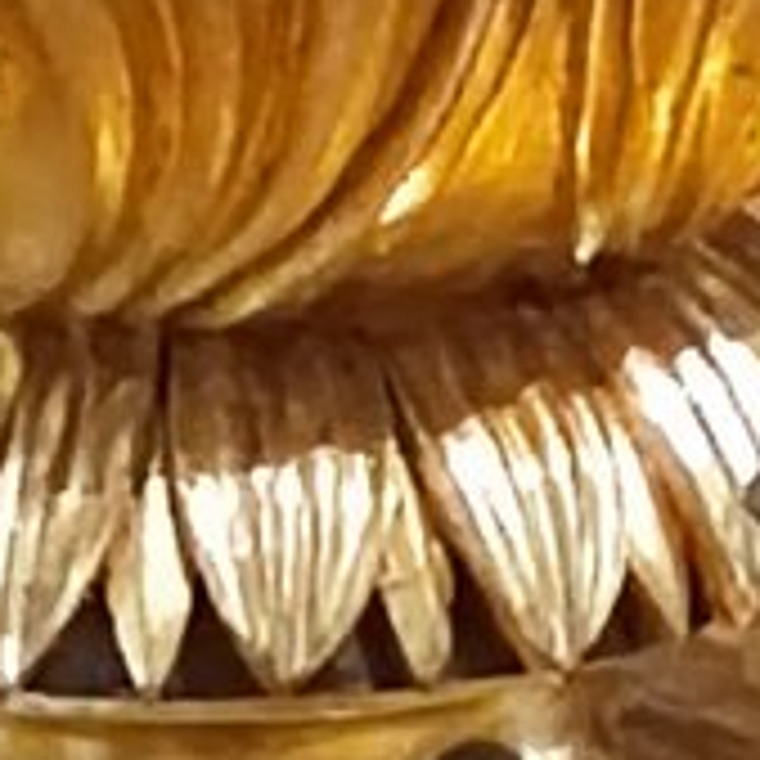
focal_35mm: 510
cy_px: 850
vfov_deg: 3.4
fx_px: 12668
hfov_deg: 3.4
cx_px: 1003
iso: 4560
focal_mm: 5.52
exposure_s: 1/20
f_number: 1.9
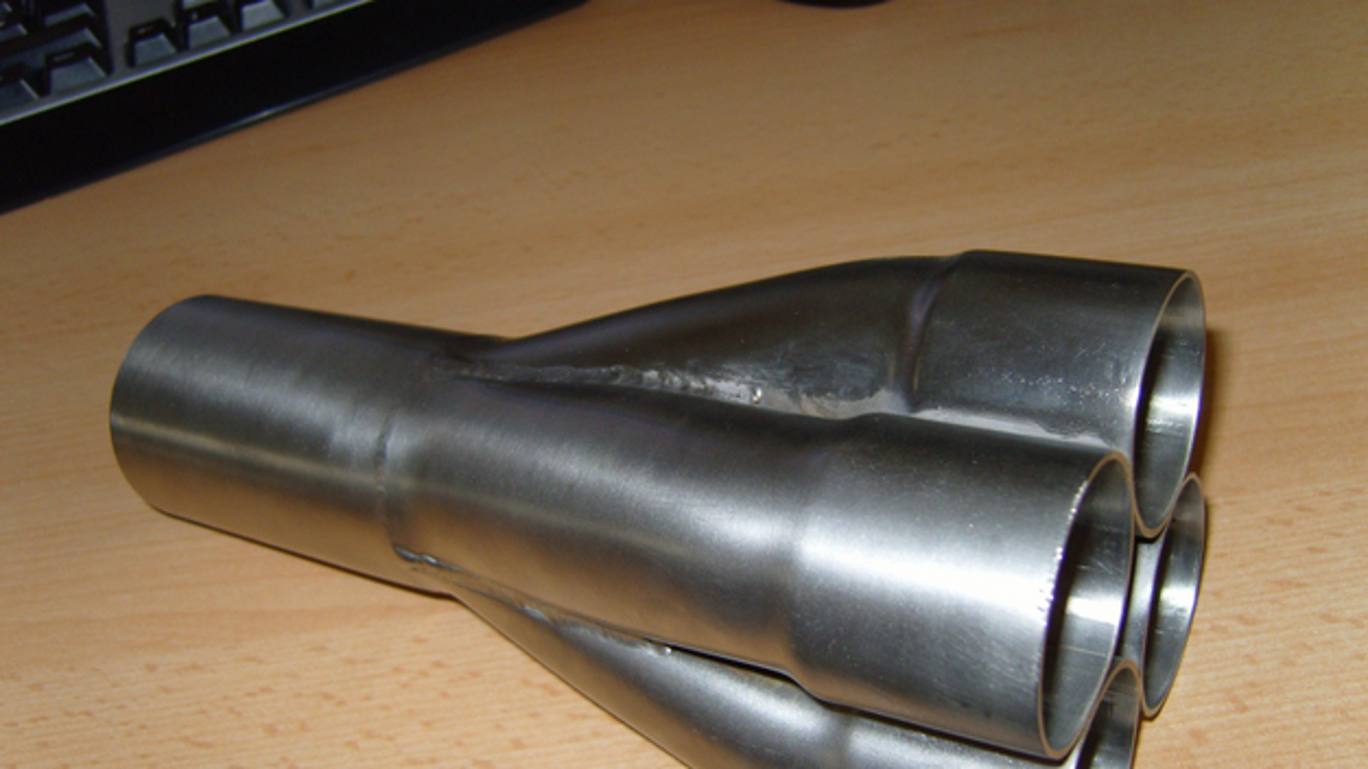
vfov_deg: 30.4
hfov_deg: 51.6
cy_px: 457
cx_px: 682
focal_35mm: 39
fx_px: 1415
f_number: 2.8
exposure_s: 1/30
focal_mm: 7.4
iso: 100
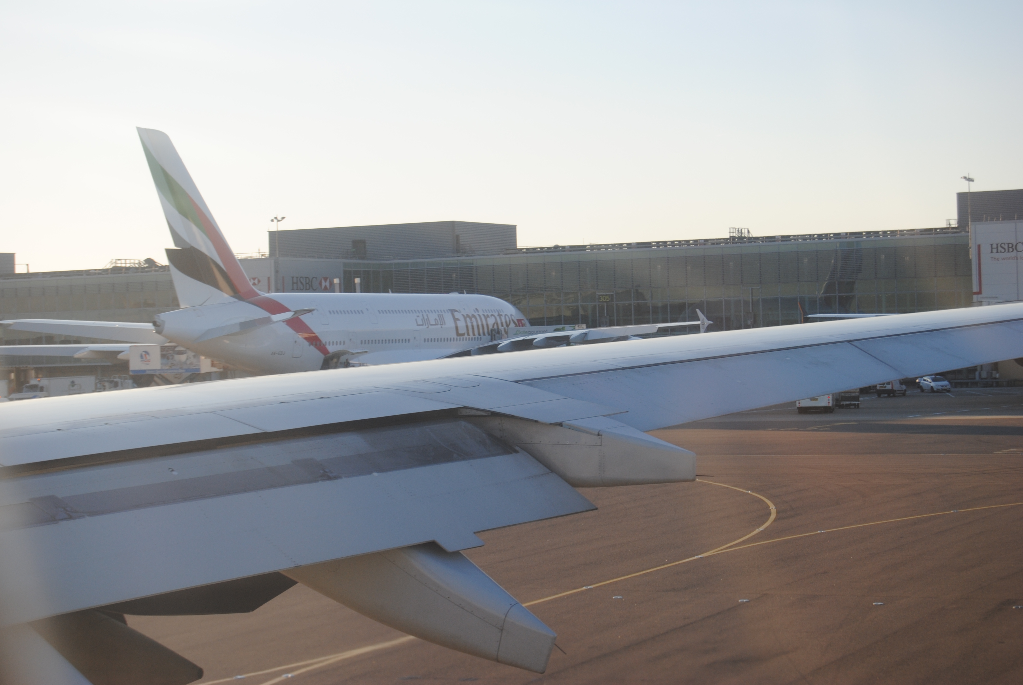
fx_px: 2347
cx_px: 512
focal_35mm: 82
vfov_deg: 16.6
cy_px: 342
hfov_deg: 24.6
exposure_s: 1/200
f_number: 6.3
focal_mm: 55
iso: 100
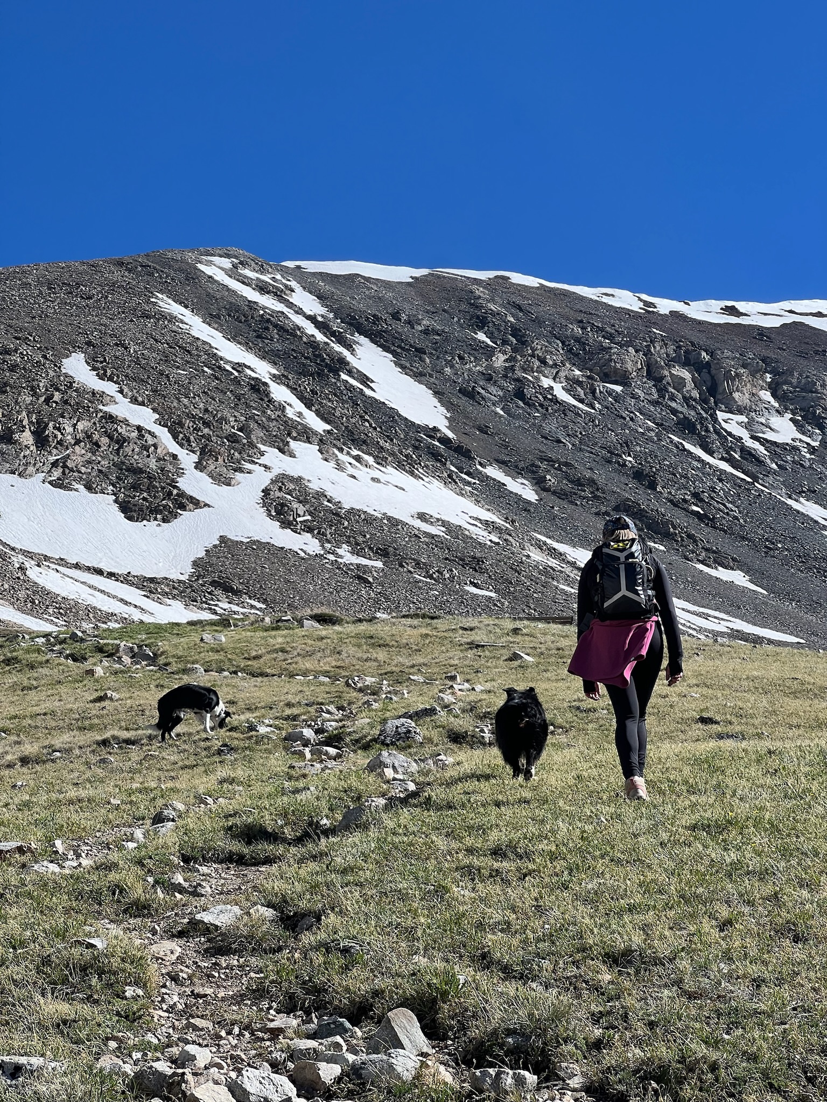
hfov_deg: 19.1
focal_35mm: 77
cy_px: 551
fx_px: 2453
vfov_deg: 25.3
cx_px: 414
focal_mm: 9
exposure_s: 1/732
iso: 32
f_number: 2.8
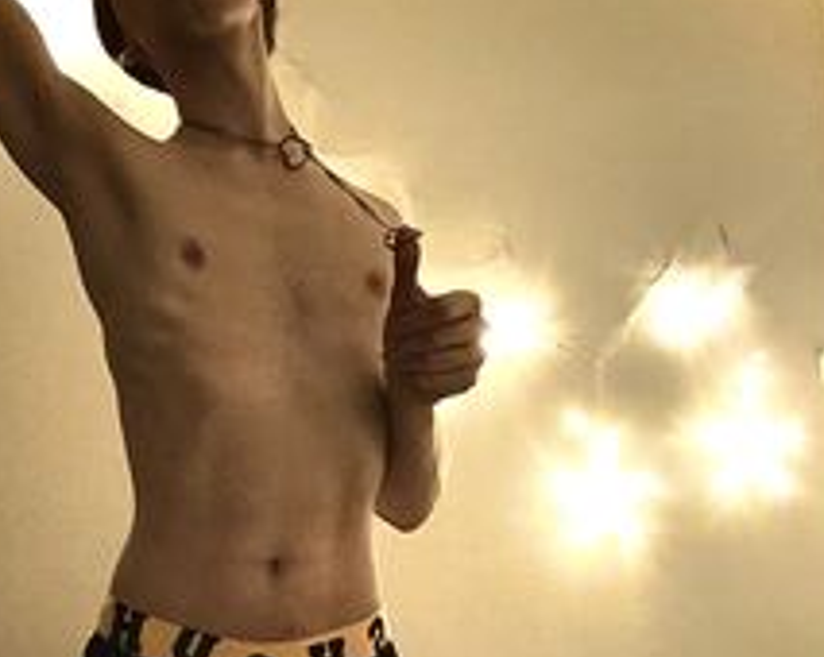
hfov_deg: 47.1
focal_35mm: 38
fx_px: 926
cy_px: 500
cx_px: 263
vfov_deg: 38.0
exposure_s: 1/25
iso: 500
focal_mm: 2.69
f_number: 1.9
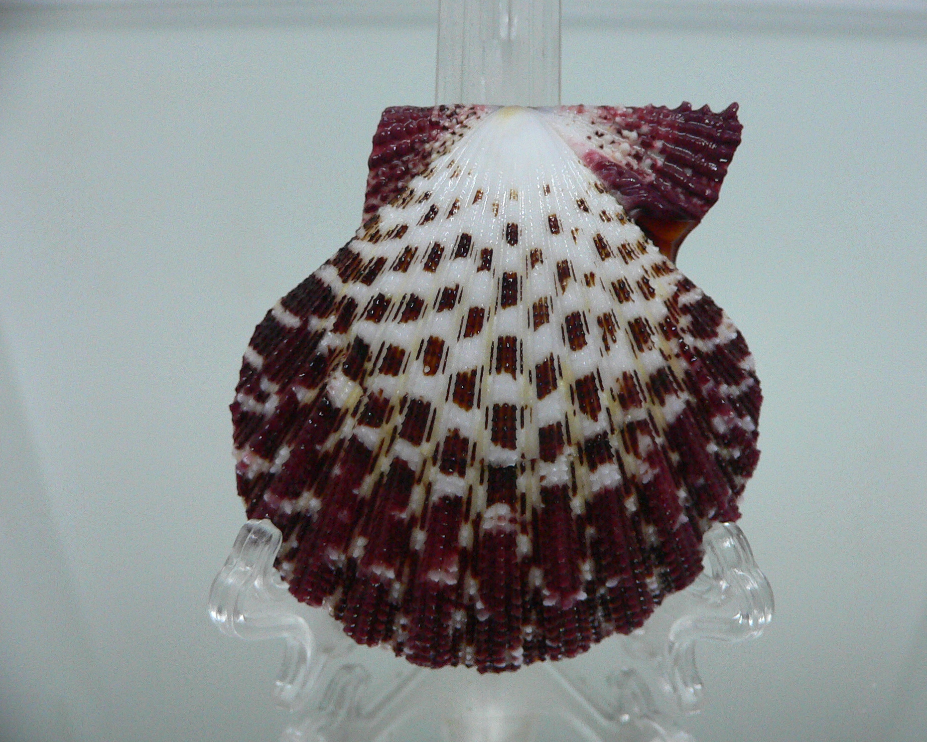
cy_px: 367
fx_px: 1015
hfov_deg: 49.0
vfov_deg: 40.1
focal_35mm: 37
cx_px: 498
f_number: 2.8
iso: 200
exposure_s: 1/50
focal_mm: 4.6
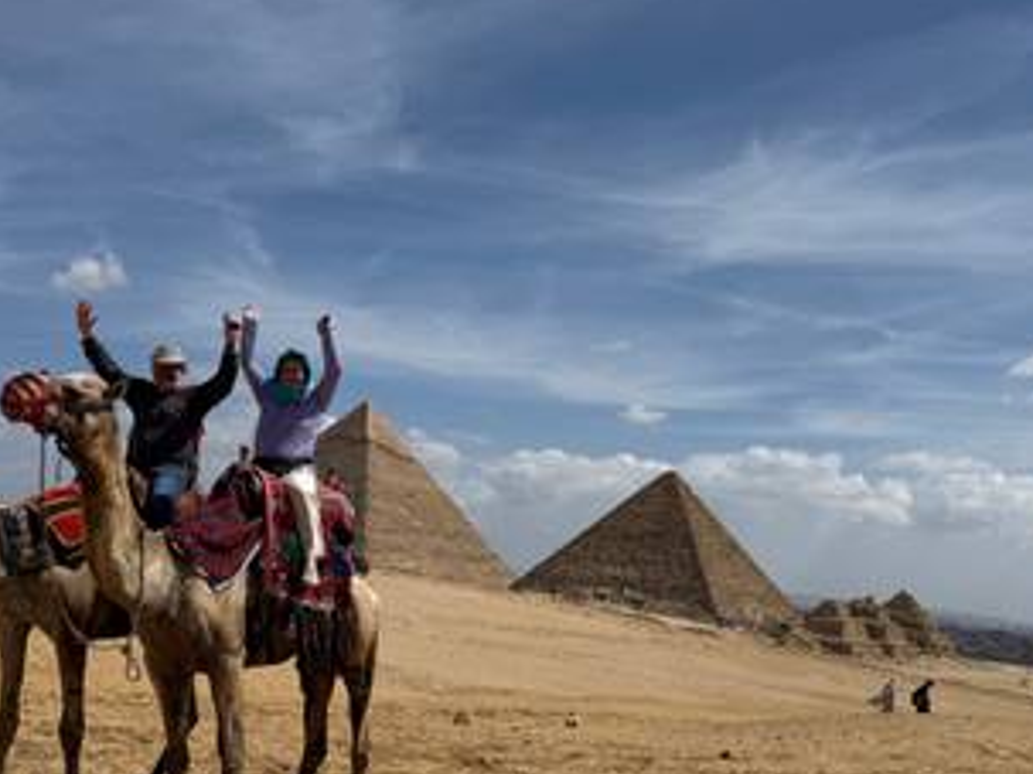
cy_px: 535
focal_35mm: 38
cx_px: 481
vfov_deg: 37.2
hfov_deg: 49.0
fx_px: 1134
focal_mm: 6.76
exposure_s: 1/10309
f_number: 1.78
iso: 80
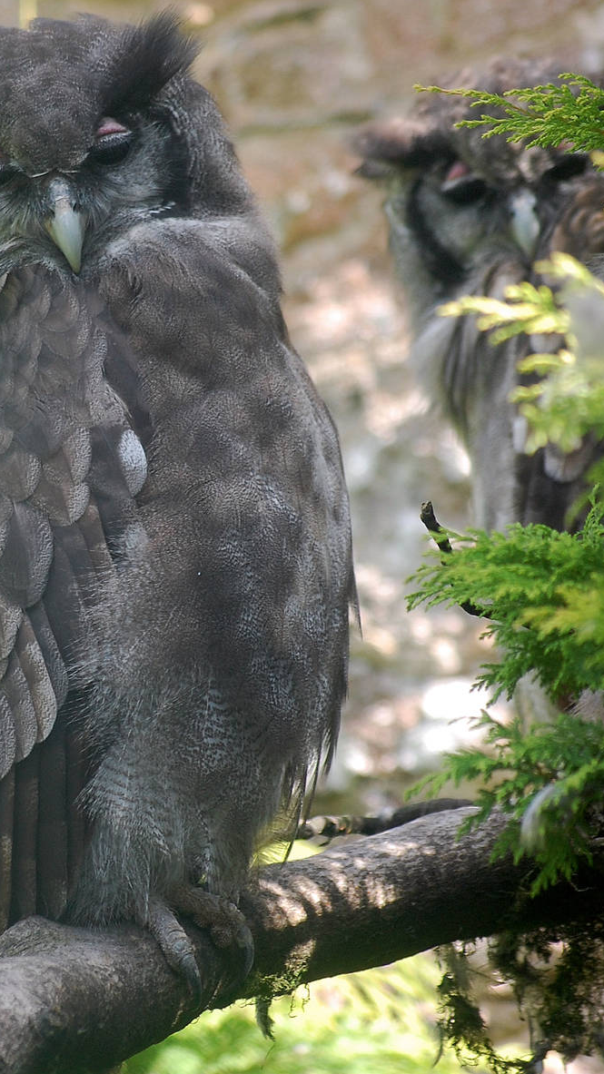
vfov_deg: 7.5
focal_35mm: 287
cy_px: 492
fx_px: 8167
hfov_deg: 4.2
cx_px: 132
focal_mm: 135
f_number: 5
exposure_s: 1/200
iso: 400
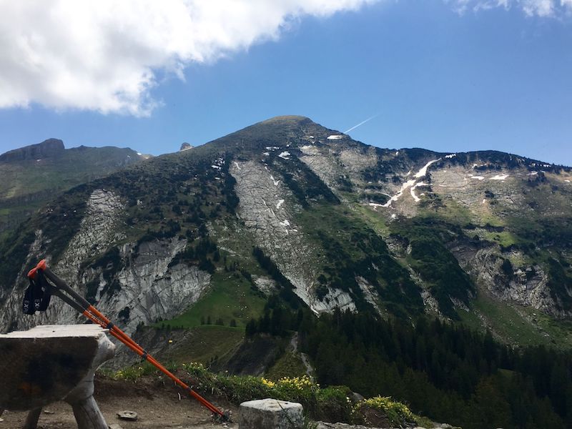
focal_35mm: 29
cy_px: 214
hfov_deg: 61.7
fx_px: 479
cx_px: 286
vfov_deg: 48.2
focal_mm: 4.15
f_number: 2.2
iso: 25
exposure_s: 1/2198
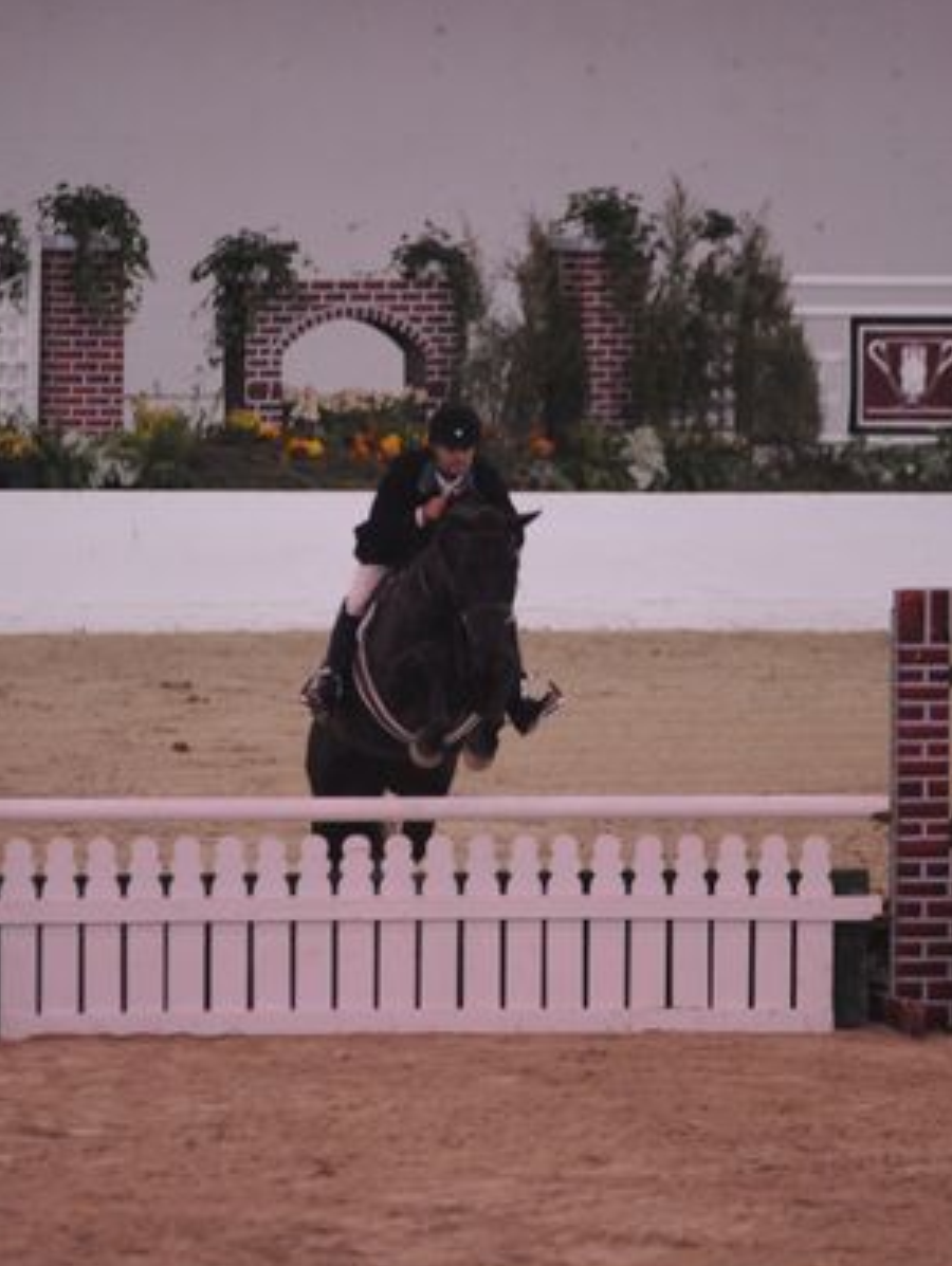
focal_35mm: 308
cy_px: 657
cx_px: 428
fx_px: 11276
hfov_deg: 4.8
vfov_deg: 6.4
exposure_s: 1/400
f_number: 2.8
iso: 5000
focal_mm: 200
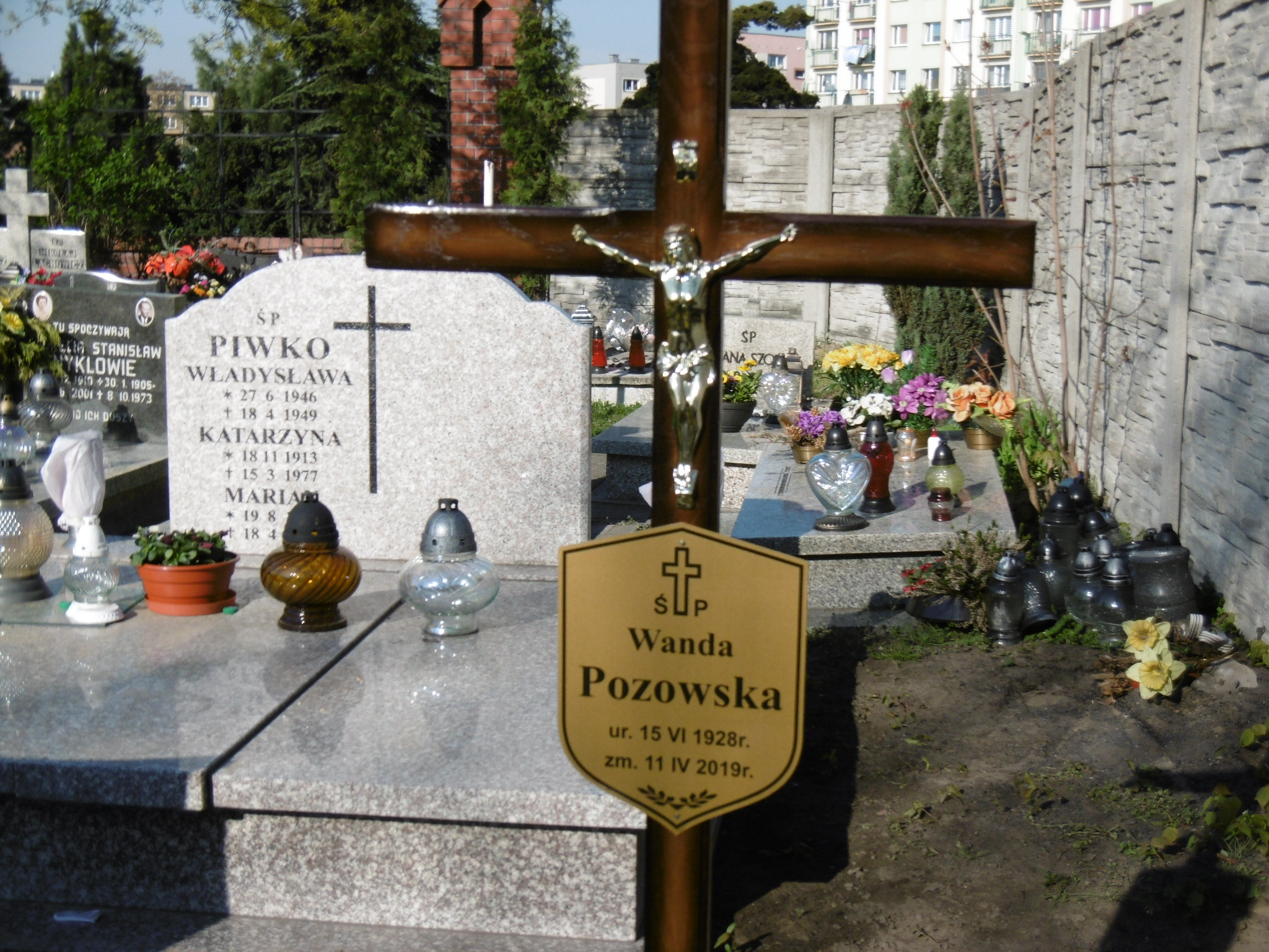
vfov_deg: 24.8
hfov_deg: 32.7
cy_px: 476
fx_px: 2163
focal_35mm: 59
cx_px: 634
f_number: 4.2
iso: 100
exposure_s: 1/800
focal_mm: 10.5
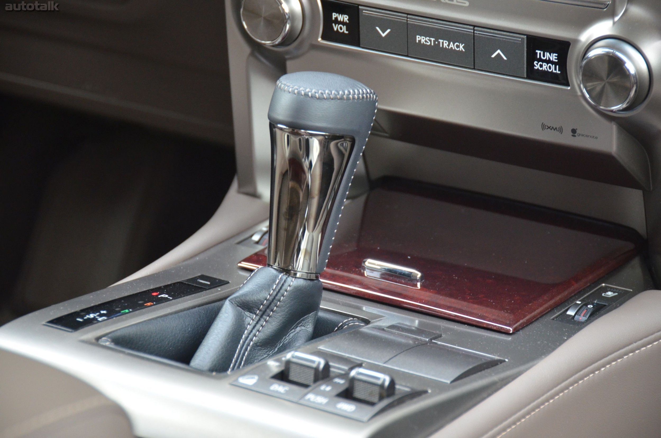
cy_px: 219
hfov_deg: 13.1
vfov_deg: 8.7
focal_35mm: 158
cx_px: 330
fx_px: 2886
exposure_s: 1/125
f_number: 5.3
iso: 1600
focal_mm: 105
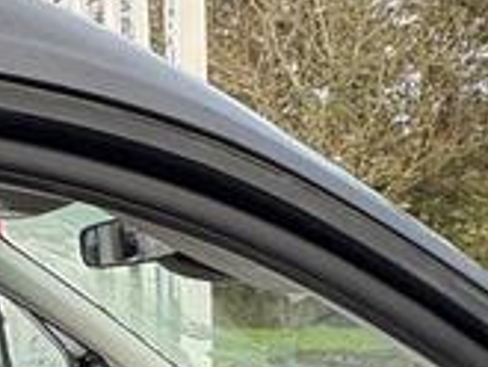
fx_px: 1072
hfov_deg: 24.6
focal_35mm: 76
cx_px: 15
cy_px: 553
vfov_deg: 17.4
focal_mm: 2.22
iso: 250
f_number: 2.2
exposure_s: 1/76
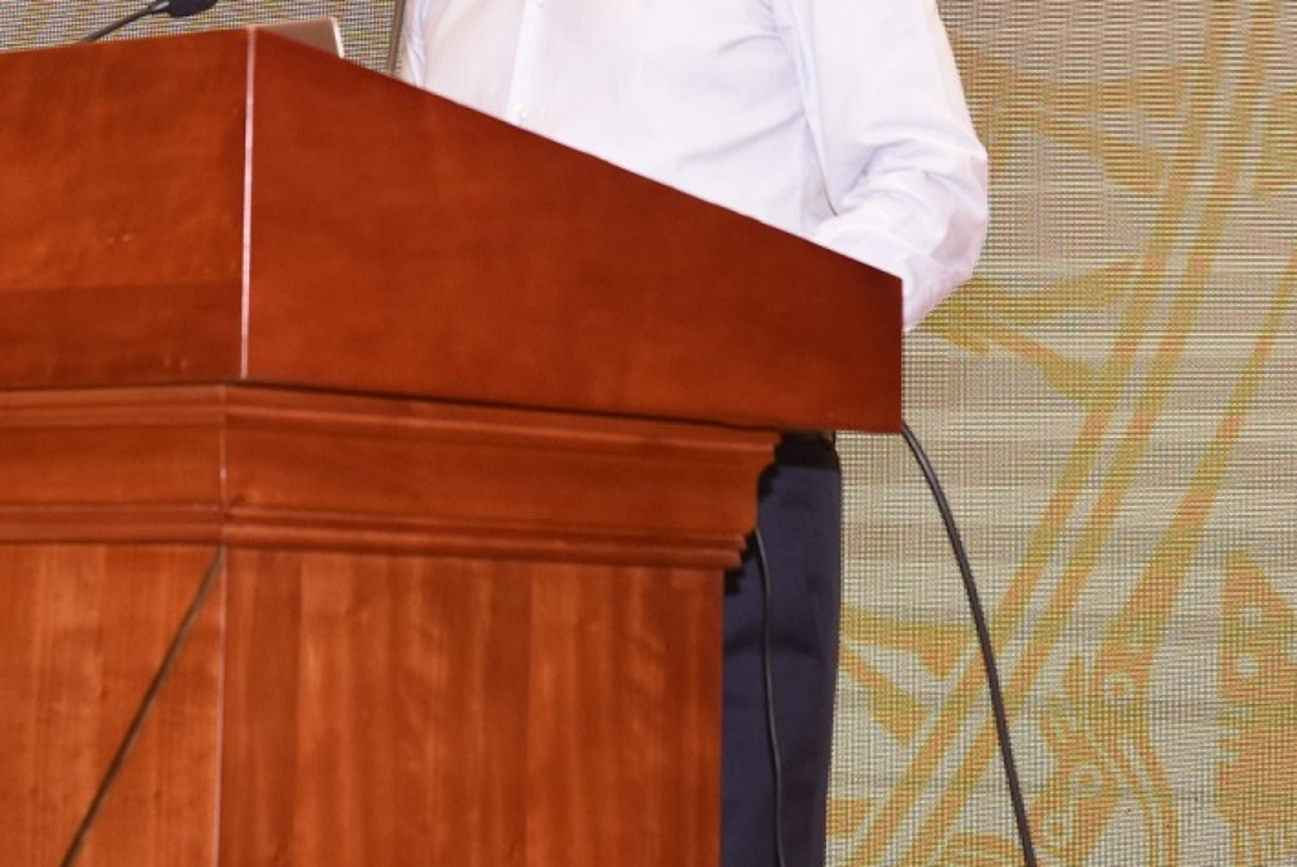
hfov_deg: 15.6
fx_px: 4722
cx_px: 316
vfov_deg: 10.3
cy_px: -211
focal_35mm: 131
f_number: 5.6
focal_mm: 45
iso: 800
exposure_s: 1/60
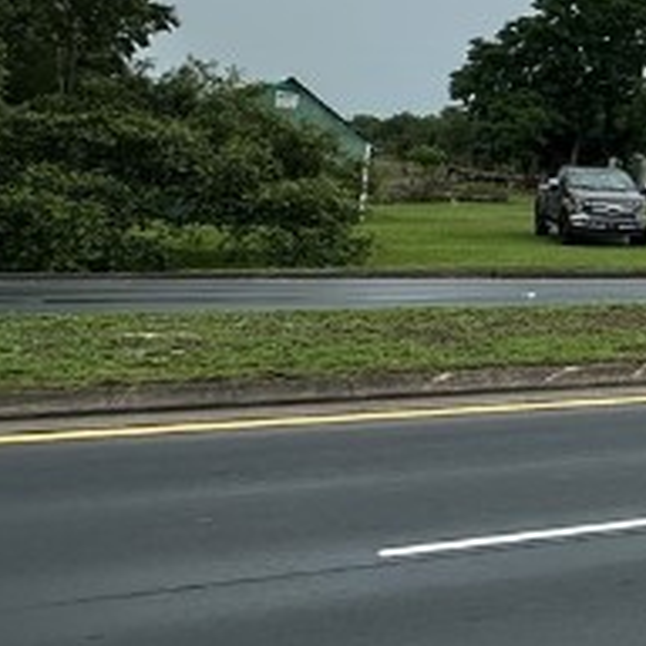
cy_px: 121
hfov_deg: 17.7
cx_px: 1316
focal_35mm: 66
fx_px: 1393
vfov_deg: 25.6
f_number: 2.2
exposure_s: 1/1195
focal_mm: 2.22
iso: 40
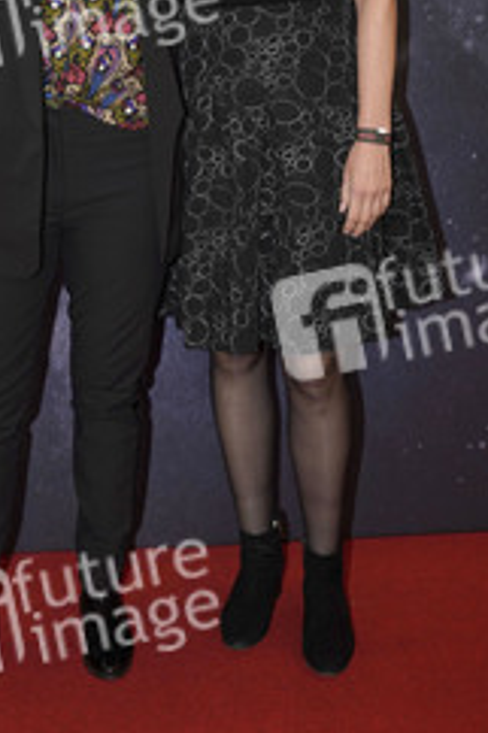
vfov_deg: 29.9
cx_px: 152
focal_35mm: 66
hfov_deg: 20.5
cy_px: 158
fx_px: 1344
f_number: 5.6
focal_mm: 40
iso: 320
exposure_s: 1/160
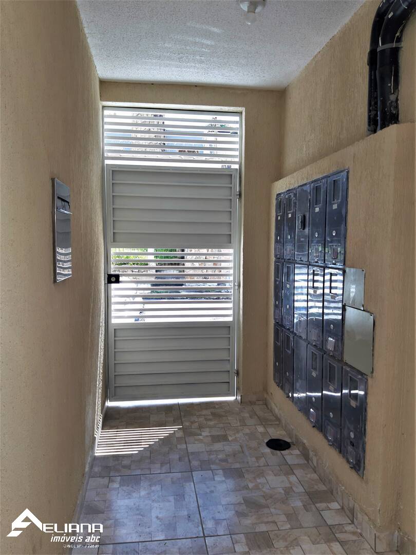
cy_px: 278
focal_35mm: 27
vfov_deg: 65.3
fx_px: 433
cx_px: 208
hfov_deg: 51.4
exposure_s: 1/184
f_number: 1.7
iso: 40
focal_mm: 3.93
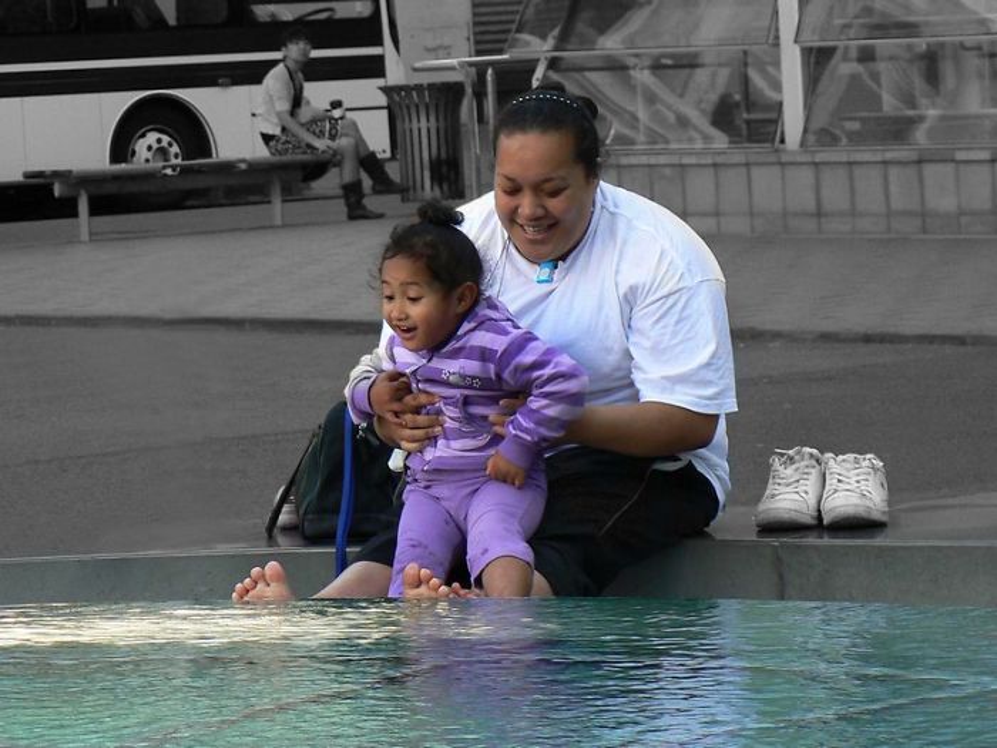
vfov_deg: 7.0
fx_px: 6135
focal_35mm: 213
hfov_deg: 9.3
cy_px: 374
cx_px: 498
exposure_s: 1/100
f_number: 4
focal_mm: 29.1
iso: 80
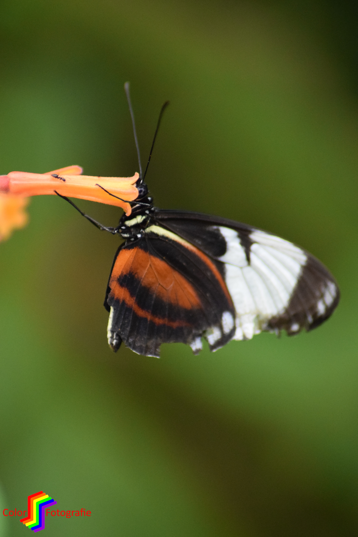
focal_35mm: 292
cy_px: 268
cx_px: 179
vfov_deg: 7.0
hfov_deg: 4.7
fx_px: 4363
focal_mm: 195
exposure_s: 1/500
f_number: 4.8
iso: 3200
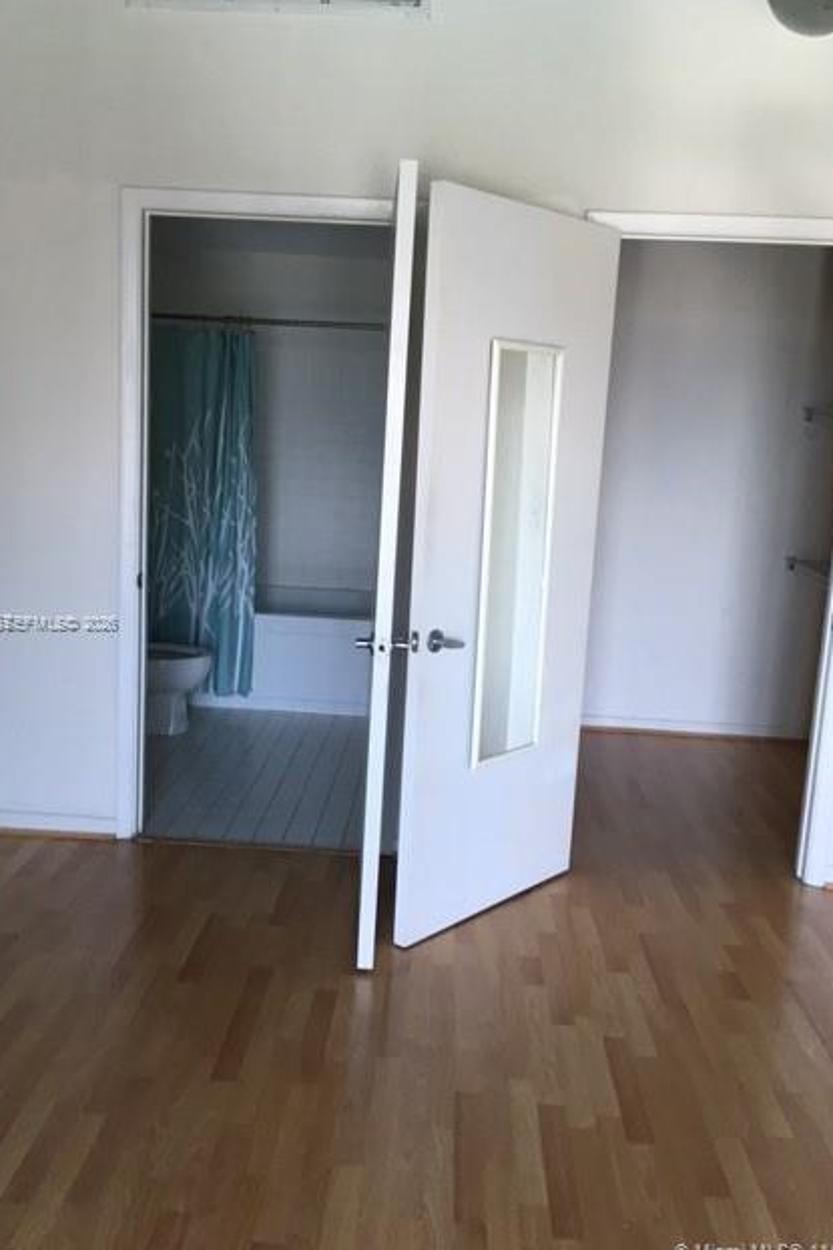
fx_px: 1076
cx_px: 397
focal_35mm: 31
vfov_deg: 60.3
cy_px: 624
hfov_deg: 42.3
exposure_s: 1/30
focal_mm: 4.15
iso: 64
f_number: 2.2
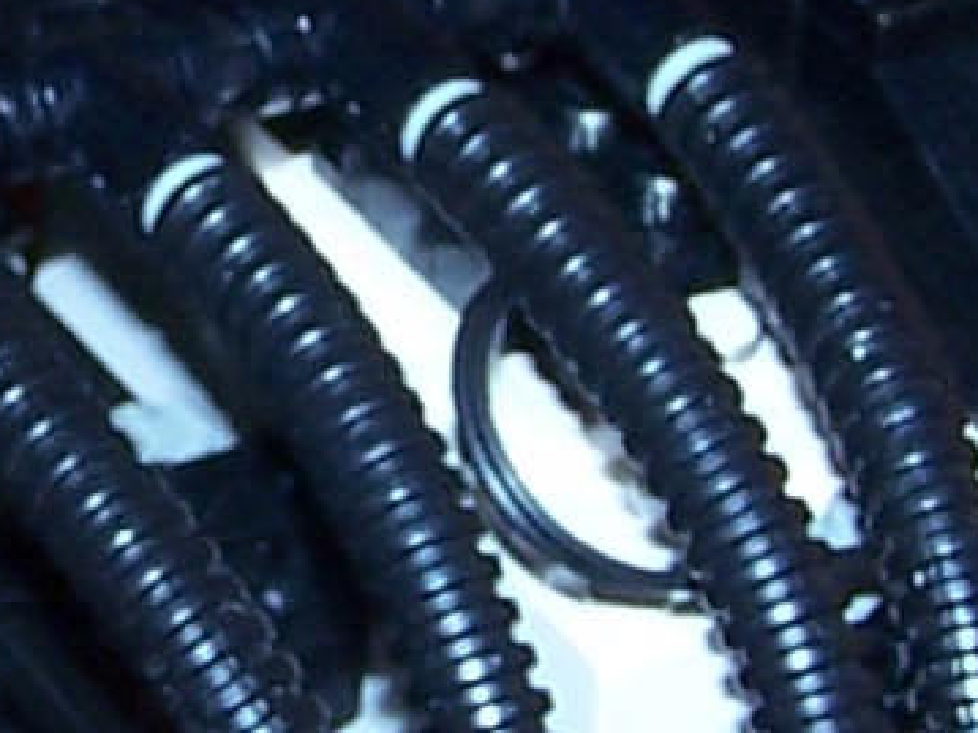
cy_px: 204
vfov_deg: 5.4
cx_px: 338
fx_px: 7710
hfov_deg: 7.3
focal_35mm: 273
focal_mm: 6.3
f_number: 2.8
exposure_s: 1/60
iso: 80
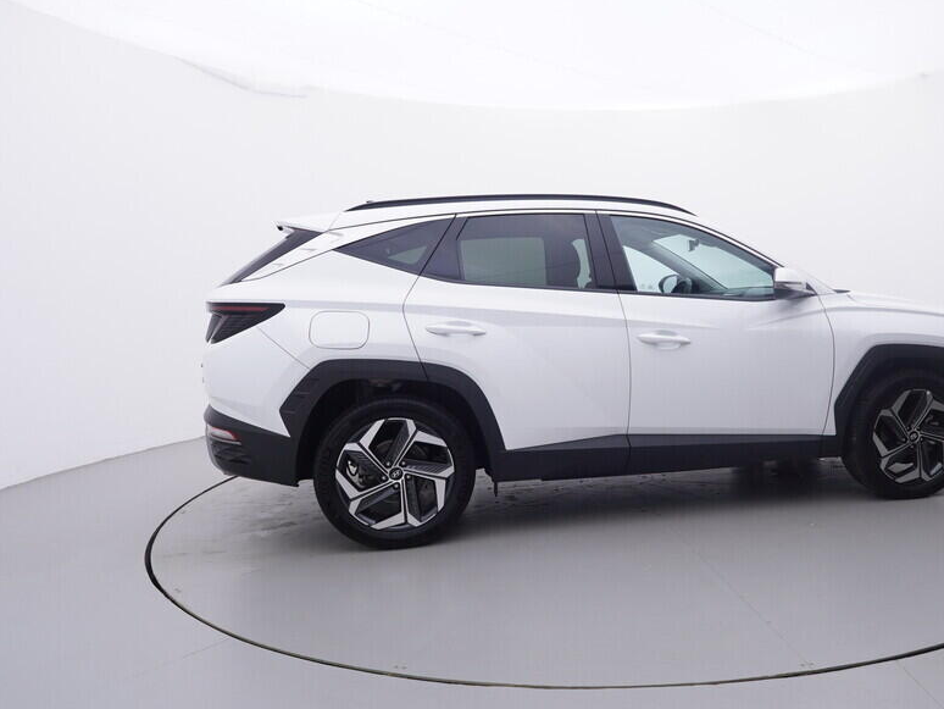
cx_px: 622
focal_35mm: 29
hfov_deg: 60.9
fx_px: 781
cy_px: 375
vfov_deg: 48.8
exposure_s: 1/80
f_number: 5
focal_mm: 15
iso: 200
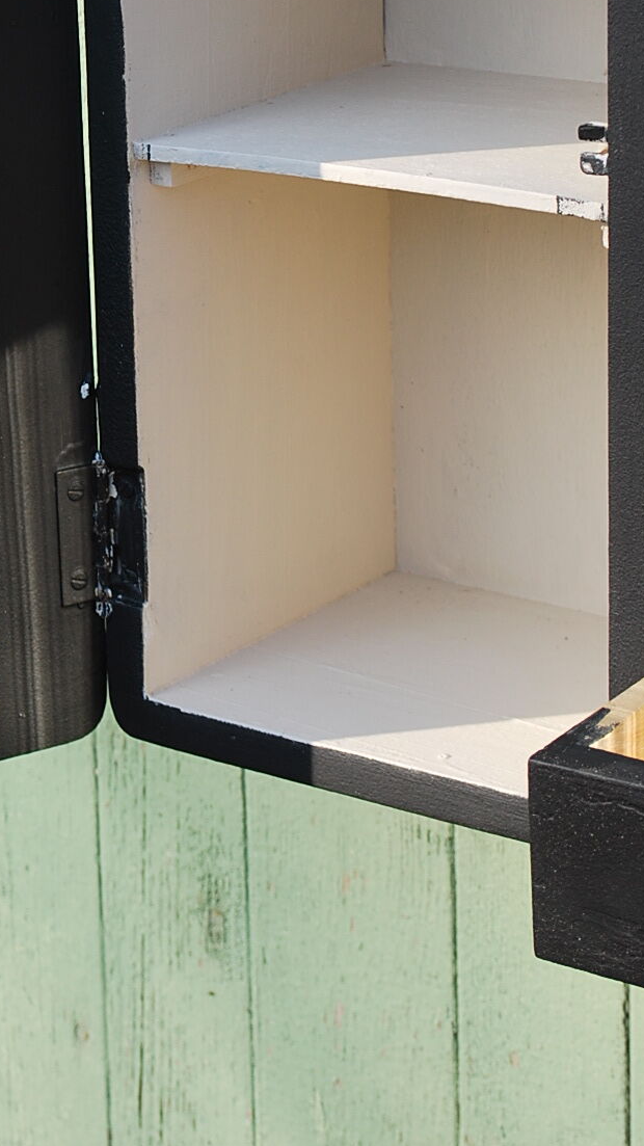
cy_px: 176
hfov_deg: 10.4
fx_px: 3523
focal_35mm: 116
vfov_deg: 18.2
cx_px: 68
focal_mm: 42
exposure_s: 1/125
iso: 140
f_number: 5.6
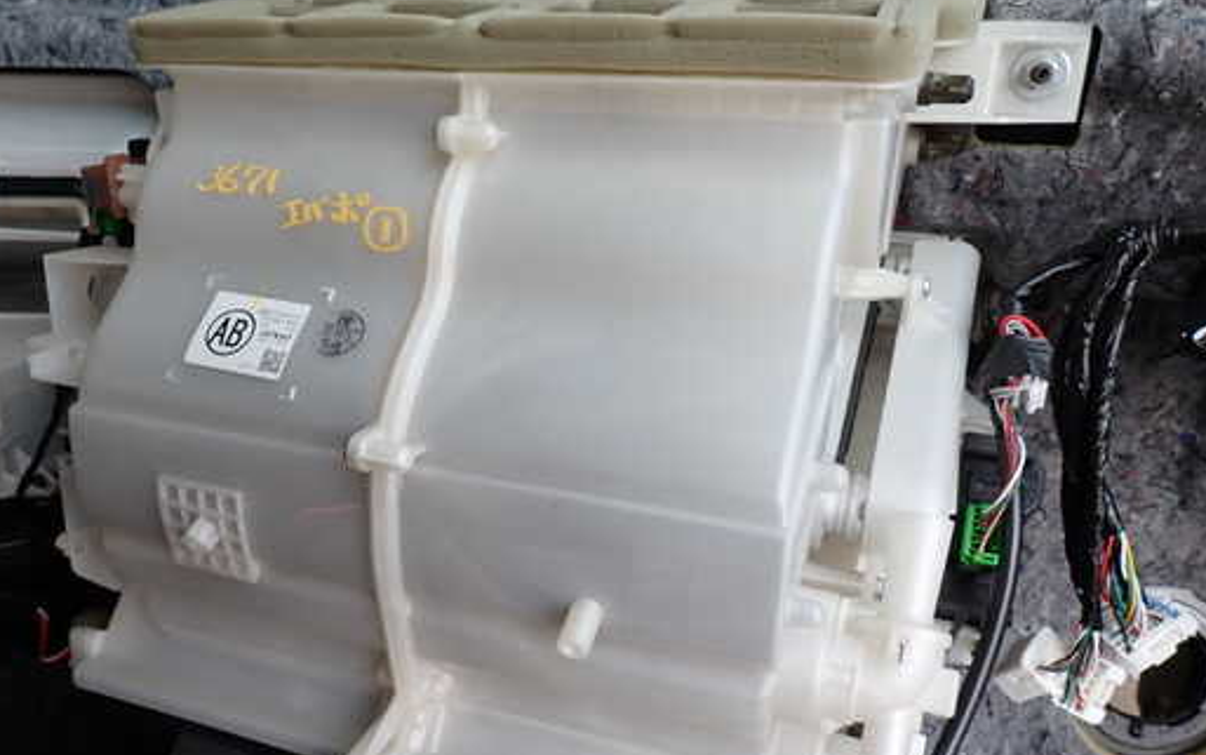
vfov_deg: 40.5
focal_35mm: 31
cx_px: 529
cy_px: 435
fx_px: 1019
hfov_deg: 61.0
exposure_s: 1/125
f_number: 2.8
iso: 100
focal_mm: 4.5
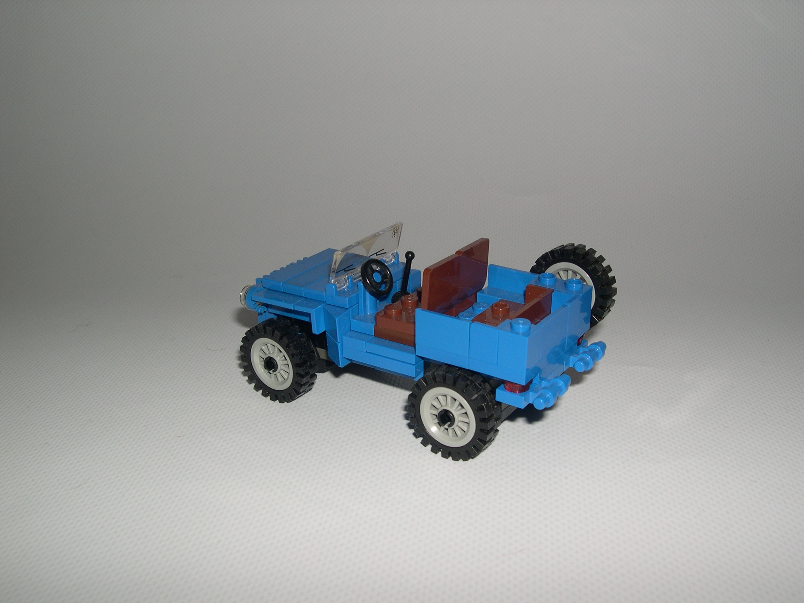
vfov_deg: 37.7
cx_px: 402
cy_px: 302
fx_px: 883
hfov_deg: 49.0
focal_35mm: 38
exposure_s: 1/60
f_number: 7.6
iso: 100
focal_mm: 8
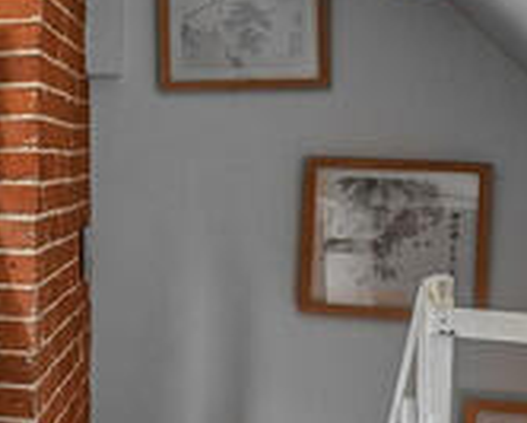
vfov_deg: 18.9
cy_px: 148
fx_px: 1264
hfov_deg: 18.0
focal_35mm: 81
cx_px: -460
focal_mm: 14
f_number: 8
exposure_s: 1.6
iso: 400
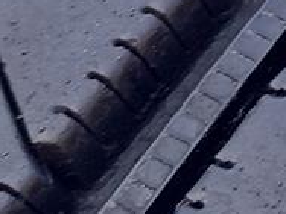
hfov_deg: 11.1
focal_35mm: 160
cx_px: 595
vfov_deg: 9.0
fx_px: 1322
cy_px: -112
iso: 80
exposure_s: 1/50
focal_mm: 4.65
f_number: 1.8
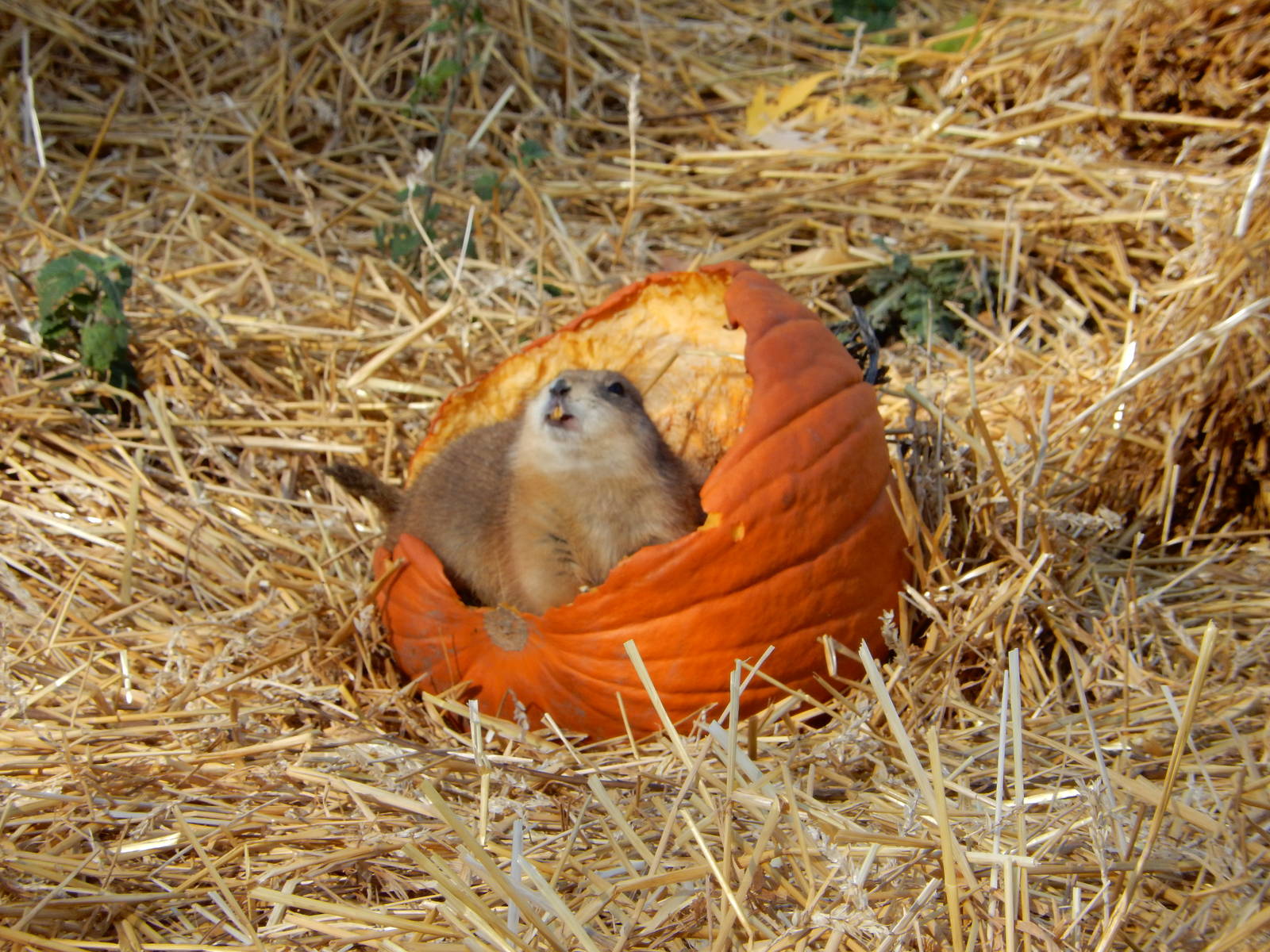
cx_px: 635
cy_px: 476
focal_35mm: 332
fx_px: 12180
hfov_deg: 6.0
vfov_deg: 4.5
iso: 125
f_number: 6
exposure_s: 1/160
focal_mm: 59.5
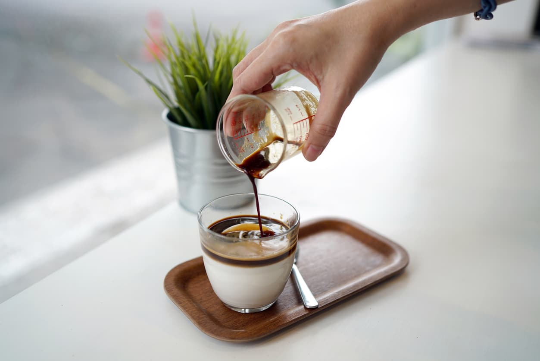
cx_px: 270
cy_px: 180
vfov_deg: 37.9
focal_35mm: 35
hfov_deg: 54.4
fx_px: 525
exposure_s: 1/160
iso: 320
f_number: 2.2
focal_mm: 35
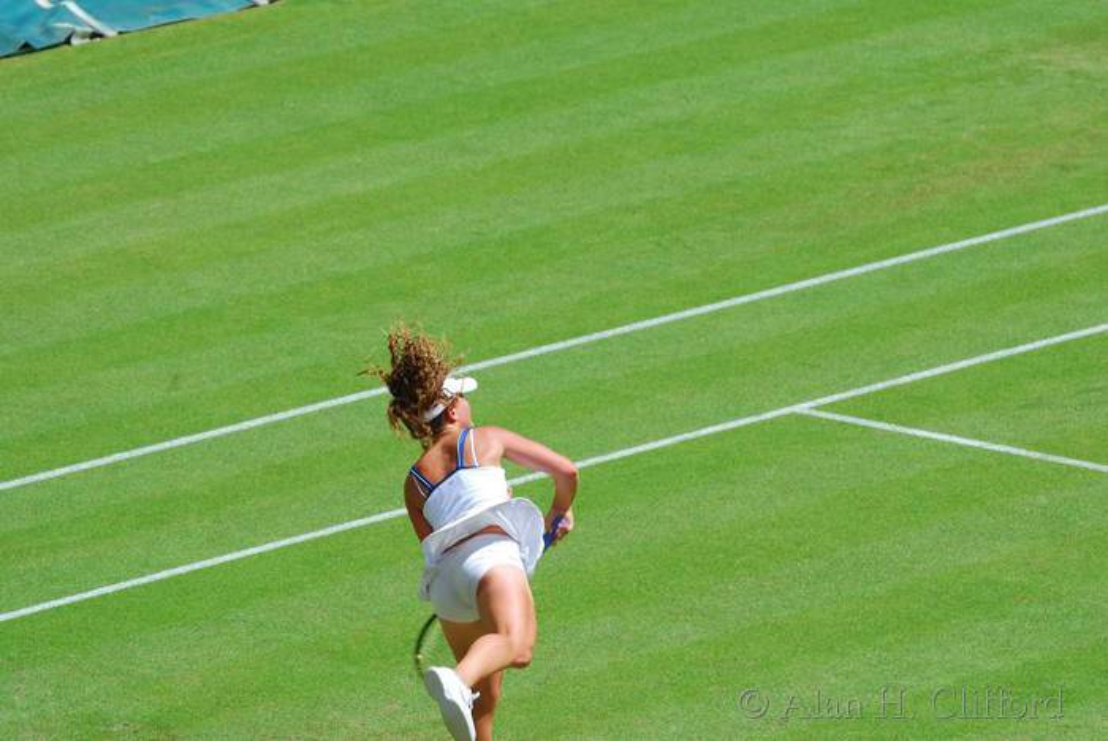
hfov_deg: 5.5
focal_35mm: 375
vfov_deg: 3.7
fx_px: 11551
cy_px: 370
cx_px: 554
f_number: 5.6
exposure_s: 1/400
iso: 100
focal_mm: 250
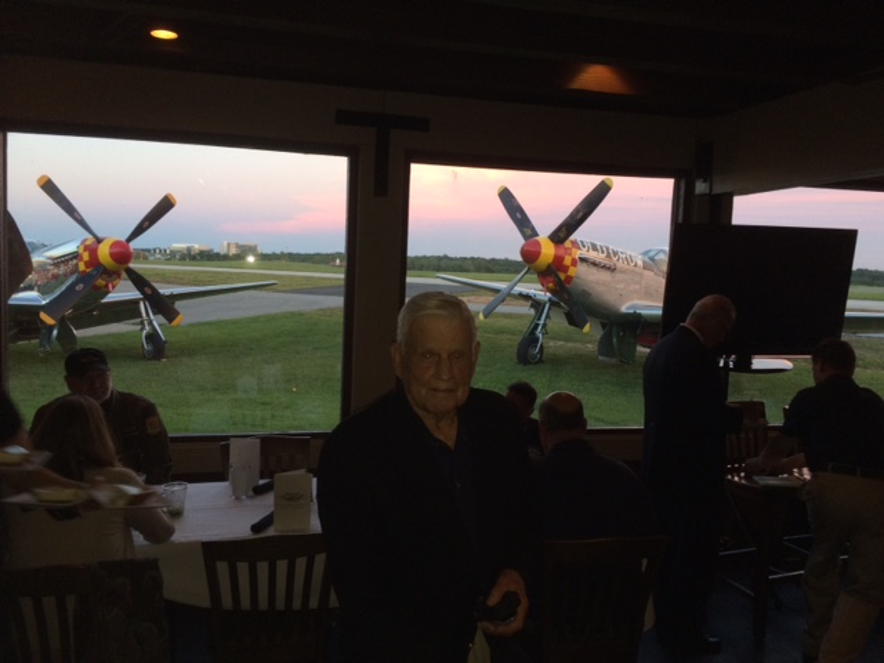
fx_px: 741
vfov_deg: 48.2
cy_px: 332
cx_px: 442
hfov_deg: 61.7
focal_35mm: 29
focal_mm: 4.15
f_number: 2.2
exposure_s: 1/30
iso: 64
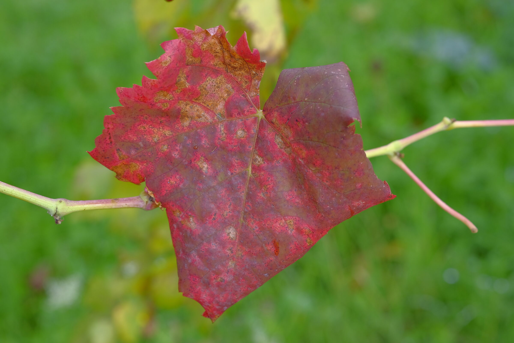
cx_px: 257
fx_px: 1285
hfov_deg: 22.6
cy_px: 172
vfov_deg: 15.2
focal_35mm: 90
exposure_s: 1/200
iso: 200
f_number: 5
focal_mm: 60
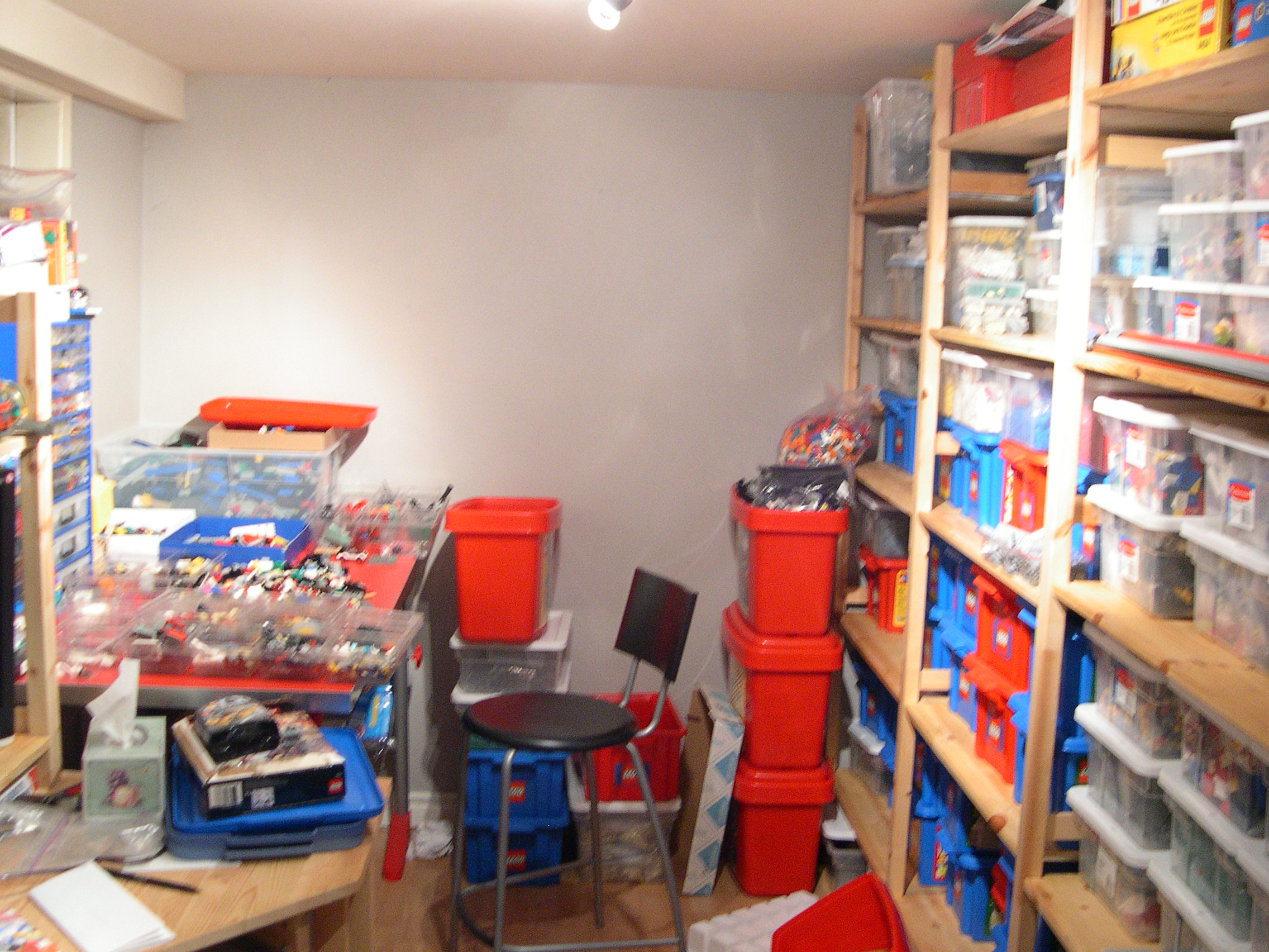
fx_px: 1393
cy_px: 476
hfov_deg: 49.0
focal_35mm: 38
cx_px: 634
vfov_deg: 37.7
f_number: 2.8
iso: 400
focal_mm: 8
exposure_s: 1/10.7
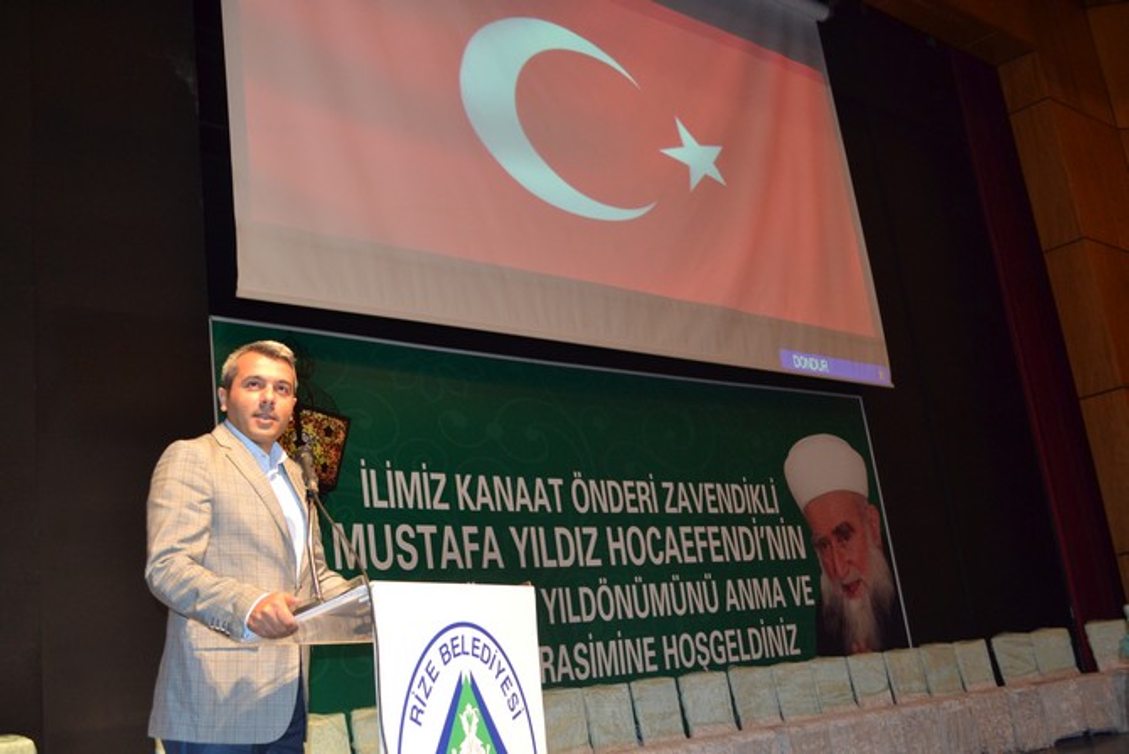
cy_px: 377
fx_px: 1223
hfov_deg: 49.5
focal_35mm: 39
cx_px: 564
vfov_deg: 34.2
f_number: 4.2
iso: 1100
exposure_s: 1/60
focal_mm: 26
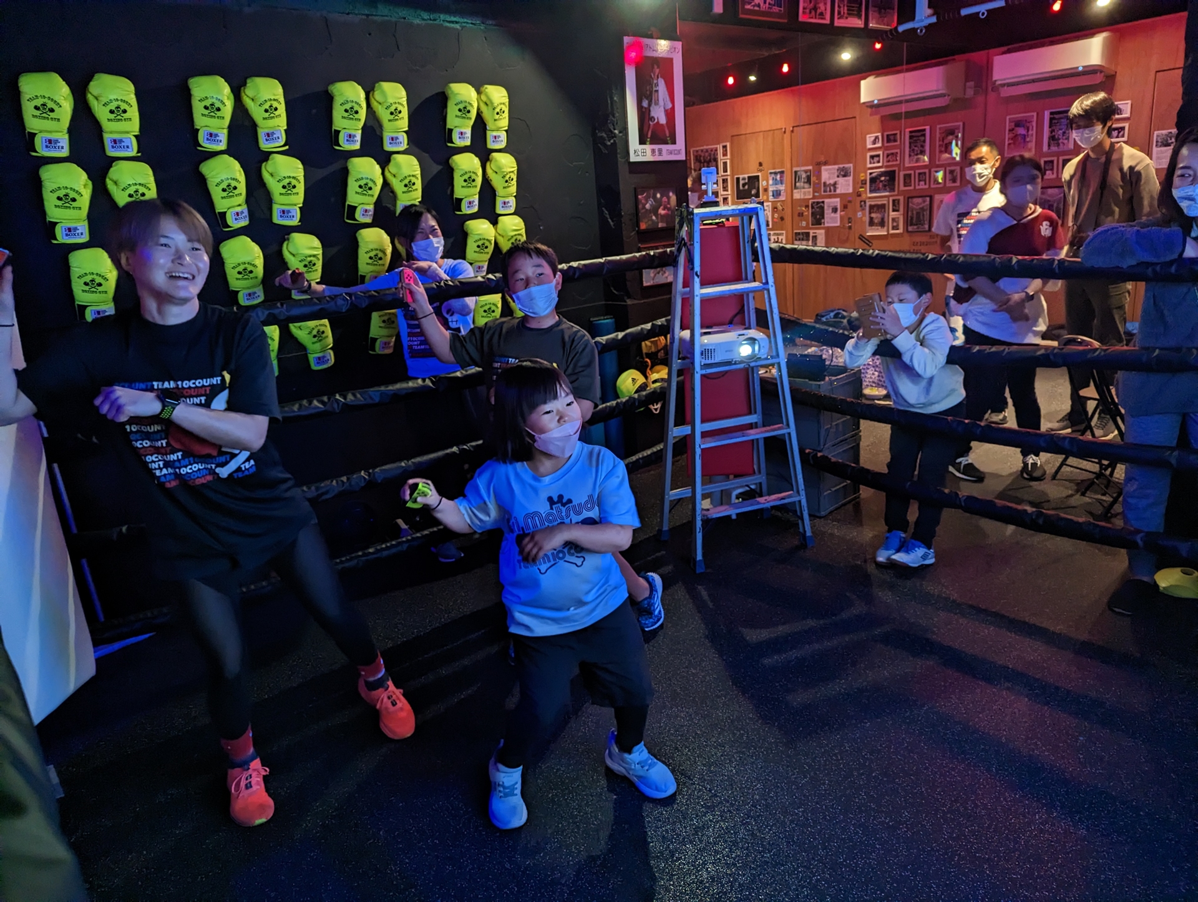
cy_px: 451
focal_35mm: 24
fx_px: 832
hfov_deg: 71.5
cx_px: 599
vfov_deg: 56.9
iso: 960
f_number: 1.85
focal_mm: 6.81
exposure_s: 1/100
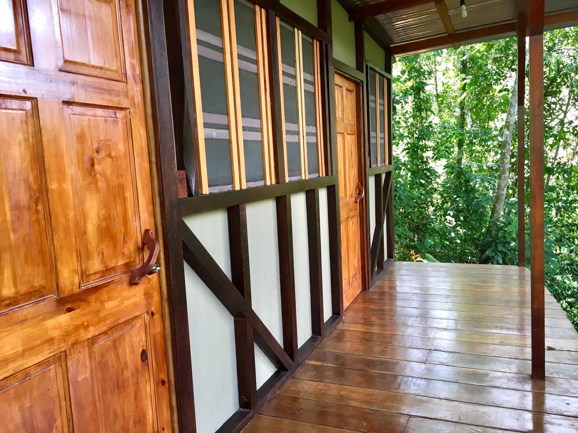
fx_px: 484
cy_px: 216
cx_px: 289
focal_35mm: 29
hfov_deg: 61.7
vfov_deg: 48.2
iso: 25
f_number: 2.2
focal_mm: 4.15
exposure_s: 1/30
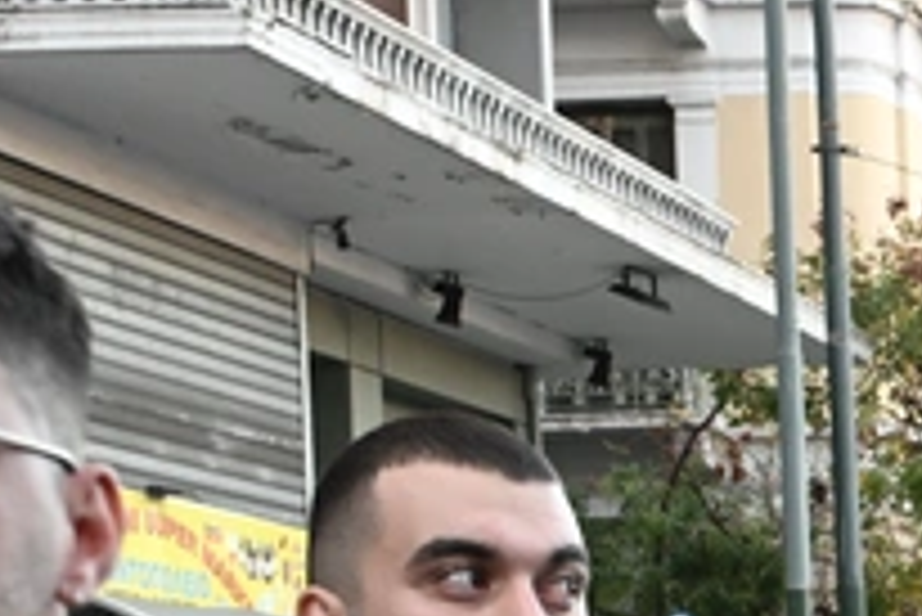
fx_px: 3409
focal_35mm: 133
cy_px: 1313
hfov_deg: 13.9
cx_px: 1594
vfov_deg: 9.5
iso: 1250
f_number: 5
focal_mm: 28
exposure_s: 1/400
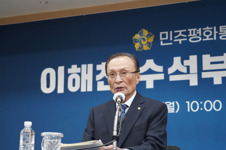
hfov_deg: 27.7
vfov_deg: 18.6
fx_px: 458
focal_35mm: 73
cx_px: 113
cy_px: 75
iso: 2500
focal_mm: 73
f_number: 5.6
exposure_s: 1/160
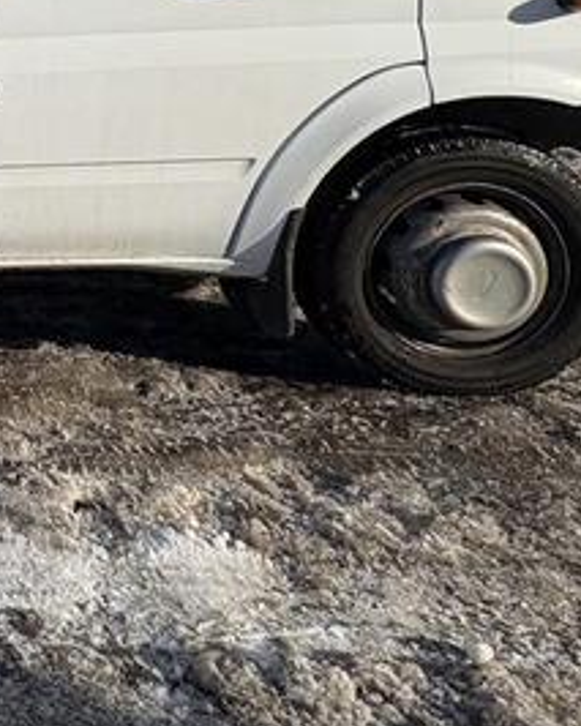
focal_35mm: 46
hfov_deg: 23.4
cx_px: -368
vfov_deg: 33.6
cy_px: -123
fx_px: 988
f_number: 2.2
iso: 50
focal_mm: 2.22
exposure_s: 1/2494
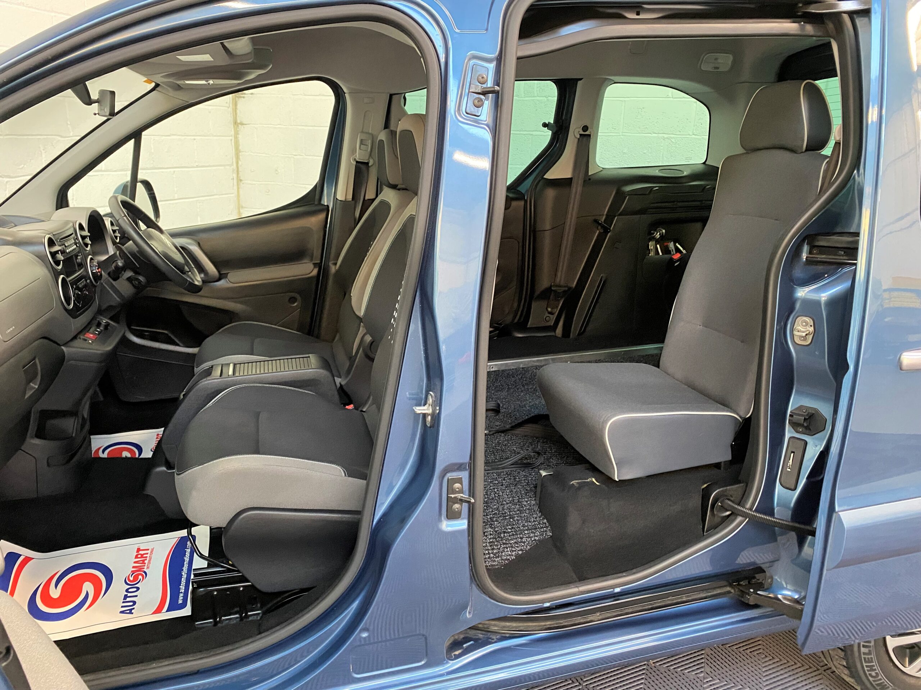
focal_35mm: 26
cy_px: 345
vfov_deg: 53.1
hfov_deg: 67.3
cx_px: 460
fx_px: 692
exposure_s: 1/50
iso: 500
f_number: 1.8
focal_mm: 4.25
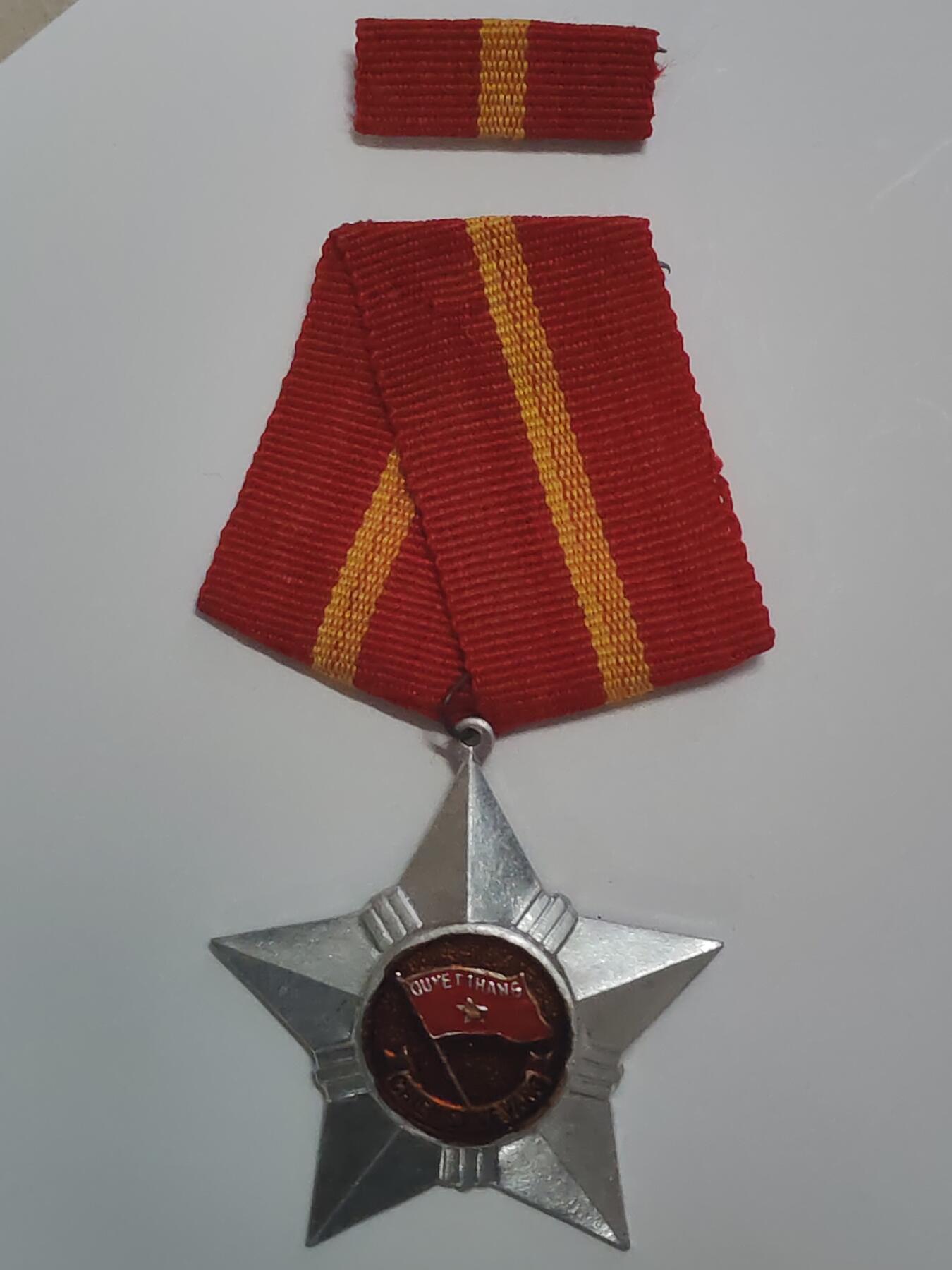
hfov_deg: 21.6
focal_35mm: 68
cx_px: 476
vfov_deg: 28.6
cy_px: 635
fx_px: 2493
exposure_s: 1/50
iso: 640
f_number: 1.95
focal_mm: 5.52
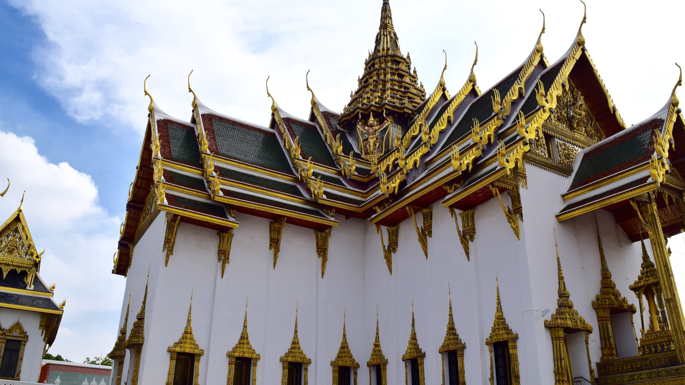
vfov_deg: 40.2
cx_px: 337
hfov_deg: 66.1
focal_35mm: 29
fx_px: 527
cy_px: 199
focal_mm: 18
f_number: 11
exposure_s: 1/500
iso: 250
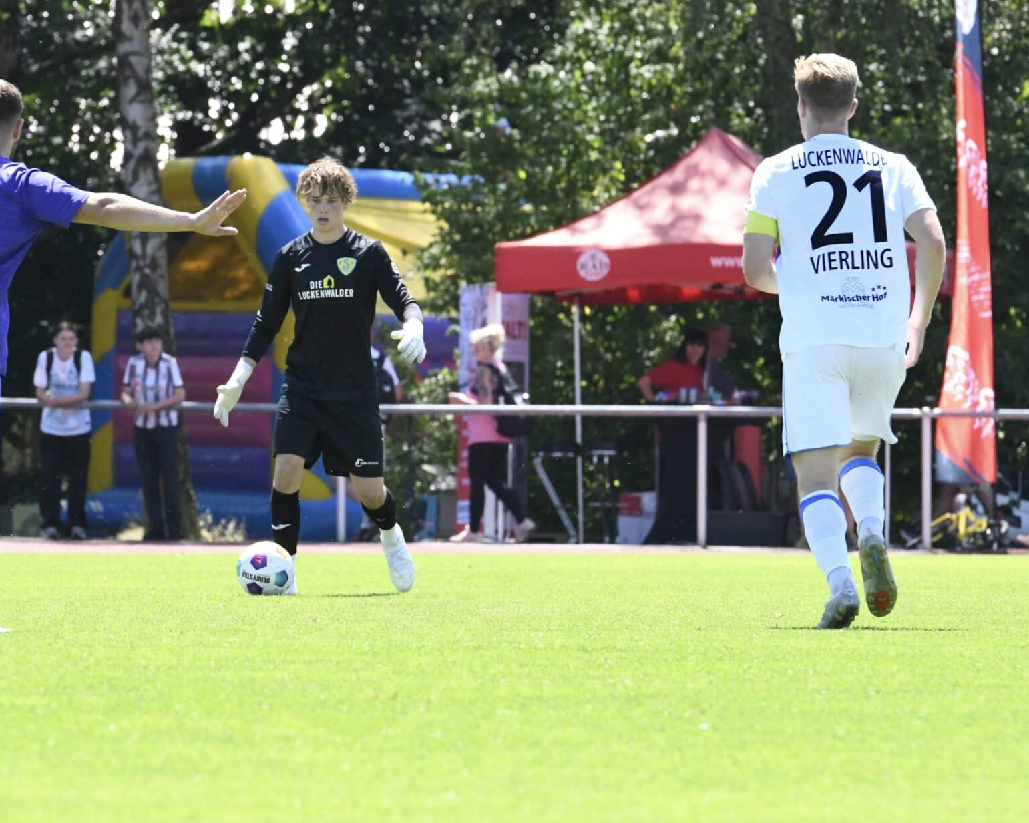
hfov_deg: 3.9
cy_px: 420
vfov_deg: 3.1
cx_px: 369
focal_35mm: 499
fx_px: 15193
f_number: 13
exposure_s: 1/1600
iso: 5000
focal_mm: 400
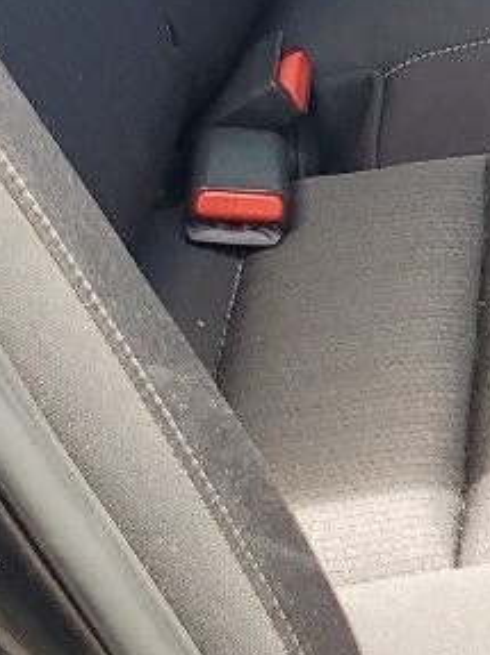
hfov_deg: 9.6
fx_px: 2739
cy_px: -431
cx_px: 939
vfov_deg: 12.7
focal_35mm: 145
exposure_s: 1/270
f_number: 1.5
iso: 50
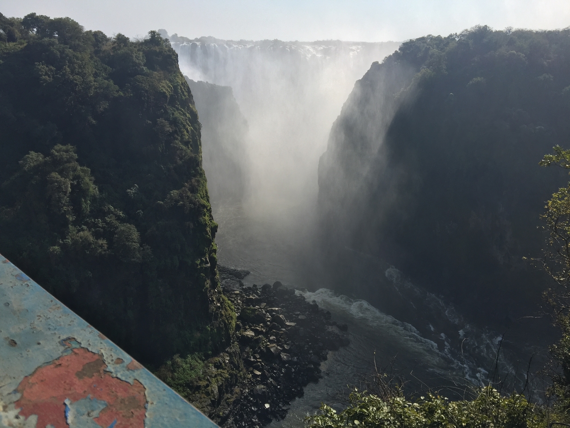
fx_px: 478
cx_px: 285
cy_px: 214
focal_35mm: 29
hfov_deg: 61.7
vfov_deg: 48.2
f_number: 2.2
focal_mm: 4.15
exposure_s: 1/2326
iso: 32
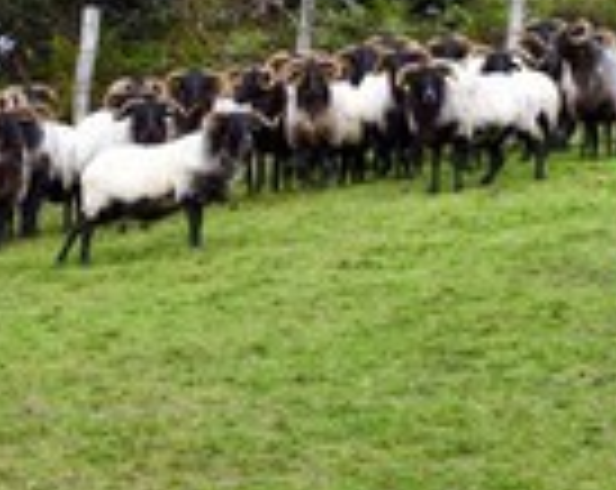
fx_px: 5767
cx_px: 180
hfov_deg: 6.1
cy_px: 378
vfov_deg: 4.9
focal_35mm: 317
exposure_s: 1/320
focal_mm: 110
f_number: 6.3
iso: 400
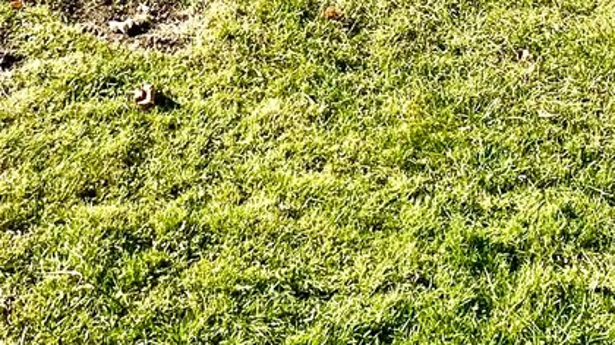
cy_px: -281
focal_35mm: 55
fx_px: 897
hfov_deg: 37.6
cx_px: 234
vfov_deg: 17.5
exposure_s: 1/1276
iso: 40
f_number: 2.2
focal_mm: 2.22
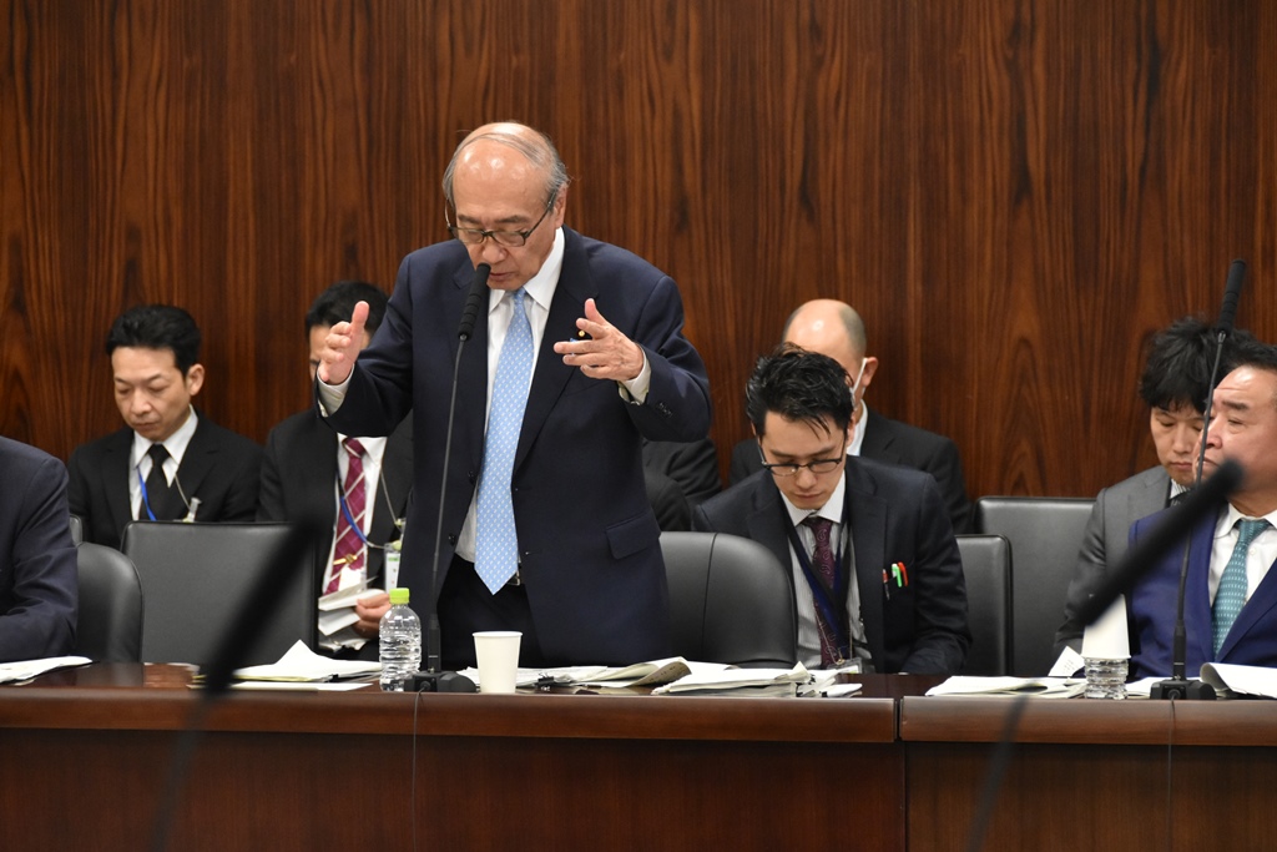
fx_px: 6918
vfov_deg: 7.0
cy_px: 426
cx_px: 638
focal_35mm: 195
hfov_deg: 10.5
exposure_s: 1/160
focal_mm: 130
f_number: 6.3
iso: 2500
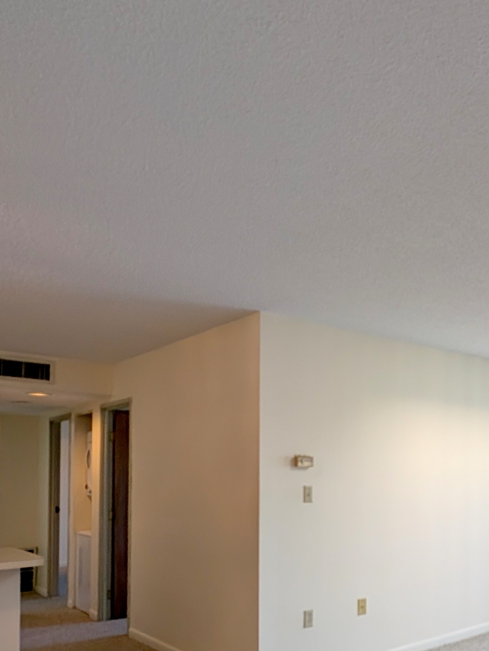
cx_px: 498
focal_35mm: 30
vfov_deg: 57.9
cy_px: 461
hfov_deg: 40.5
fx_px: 565
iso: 62
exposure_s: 1/120
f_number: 1.95
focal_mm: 2.23
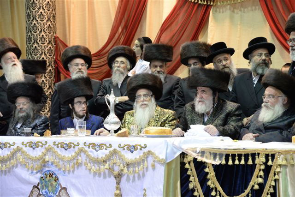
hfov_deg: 24.8
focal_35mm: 82
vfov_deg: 16.7
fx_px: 672
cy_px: 98
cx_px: 148
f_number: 5.6
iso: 3200
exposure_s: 1/60
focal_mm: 82
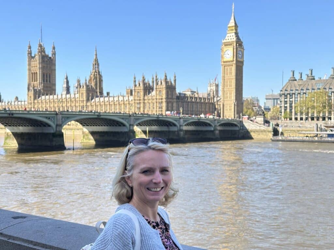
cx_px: 167
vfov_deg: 30.3
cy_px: 125
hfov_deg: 39.7
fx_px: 463
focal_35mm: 48
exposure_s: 1/1395
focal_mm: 6.86
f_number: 1.78
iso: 64
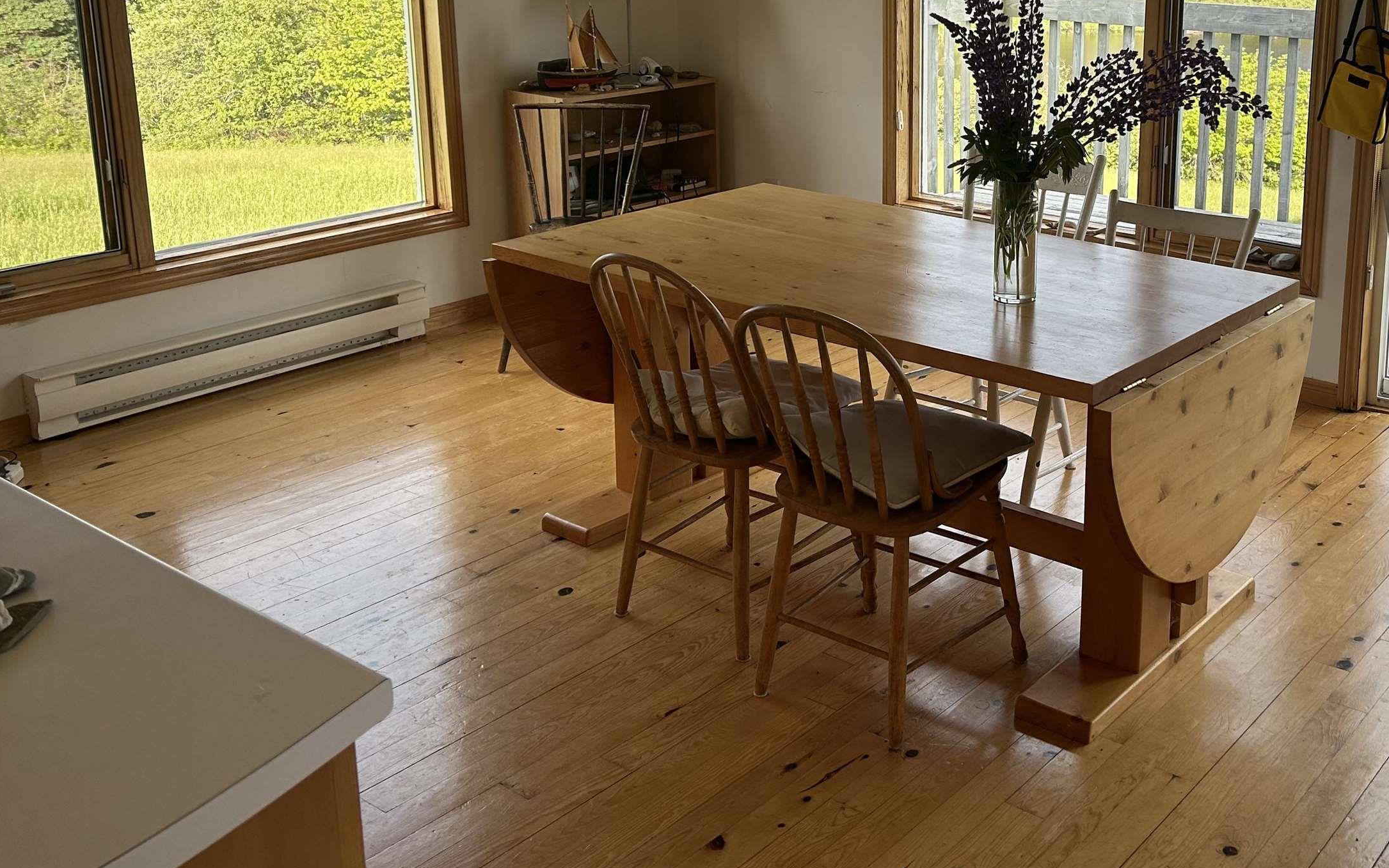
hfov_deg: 49.2
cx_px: 970
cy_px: 210
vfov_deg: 32.1
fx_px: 1476
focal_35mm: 39
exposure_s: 1/394
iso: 50
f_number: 1.5
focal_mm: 5.7
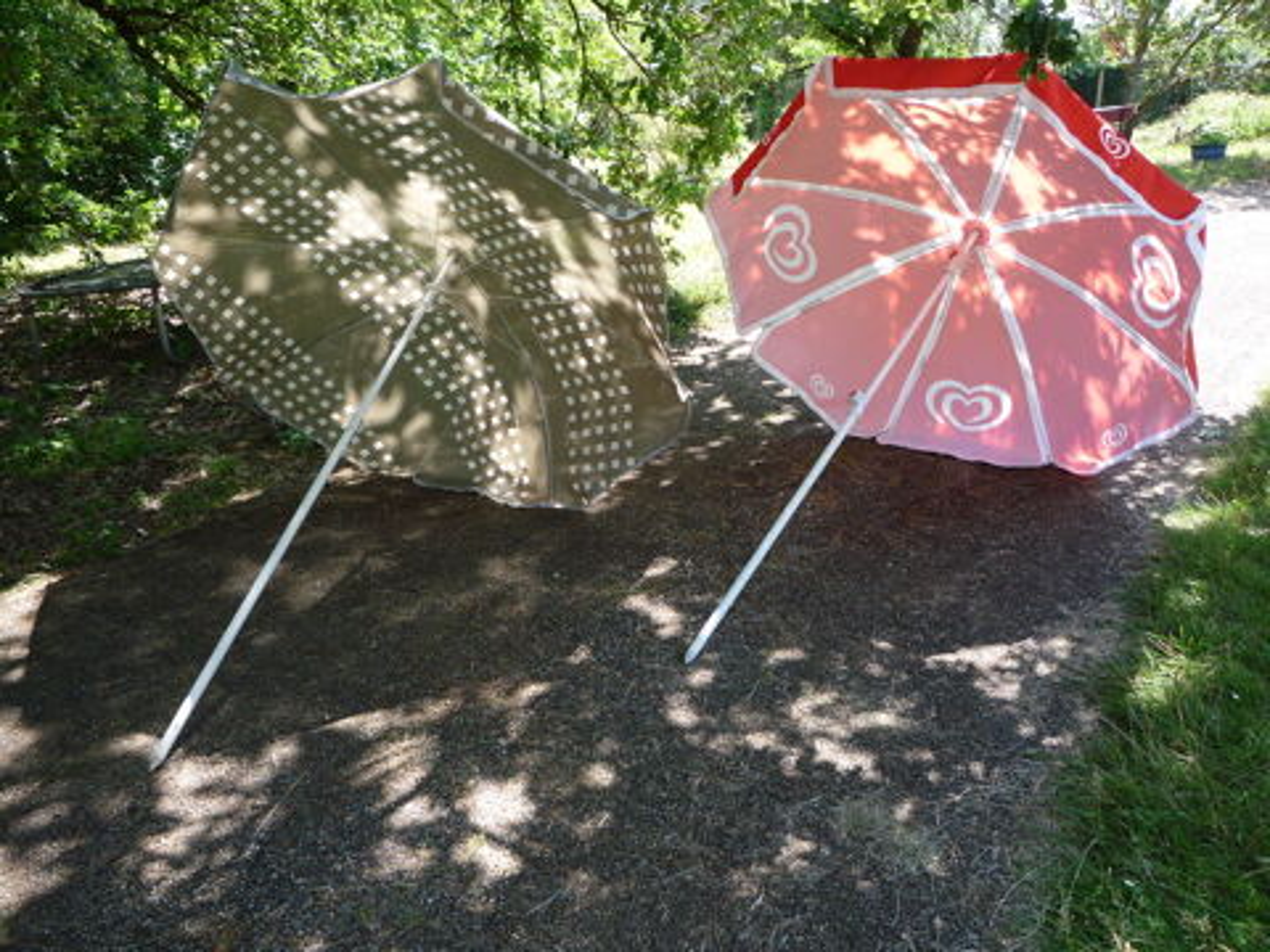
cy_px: 476
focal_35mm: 30
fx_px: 1101
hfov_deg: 60.0
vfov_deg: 46.8
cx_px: 635
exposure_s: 1/100
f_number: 3.5
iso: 100
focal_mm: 5.2
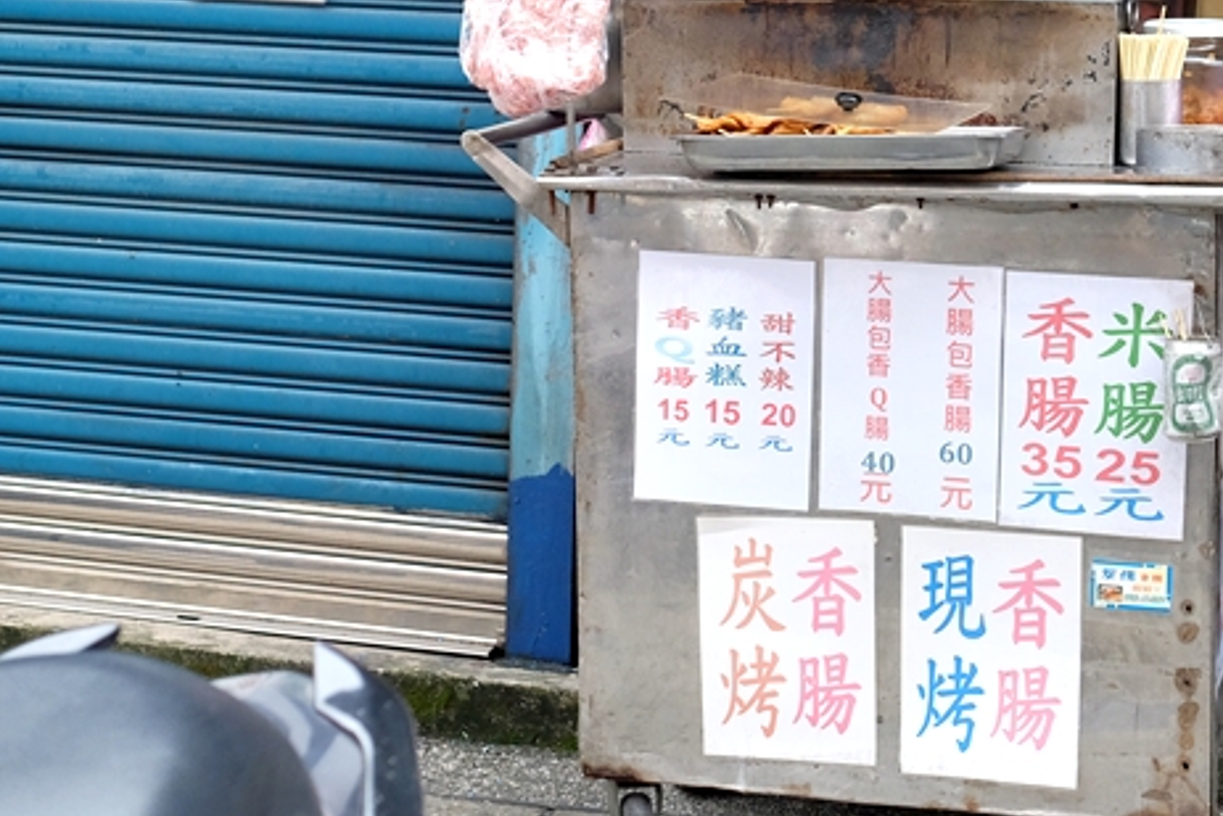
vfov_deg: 19.9
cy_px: 246
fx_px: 2311
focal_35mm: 68
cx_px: 845
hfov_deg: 29.4
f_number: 3.6
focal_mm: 23
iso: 1250
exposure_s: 1/80
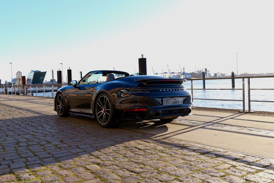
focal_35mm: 35
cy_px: 92
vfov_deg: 37.9
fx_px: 266
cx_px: 137
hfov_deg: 54.4
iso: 100
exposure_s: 1/125
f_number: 5
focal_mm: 35
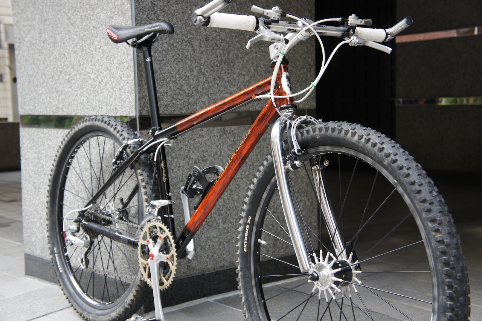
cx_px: 241
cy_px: 160
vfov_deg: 23.8
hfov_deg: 35.1
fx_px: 763
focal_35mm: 57
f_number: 4.5
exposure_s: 1/60
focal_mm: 38
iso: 200
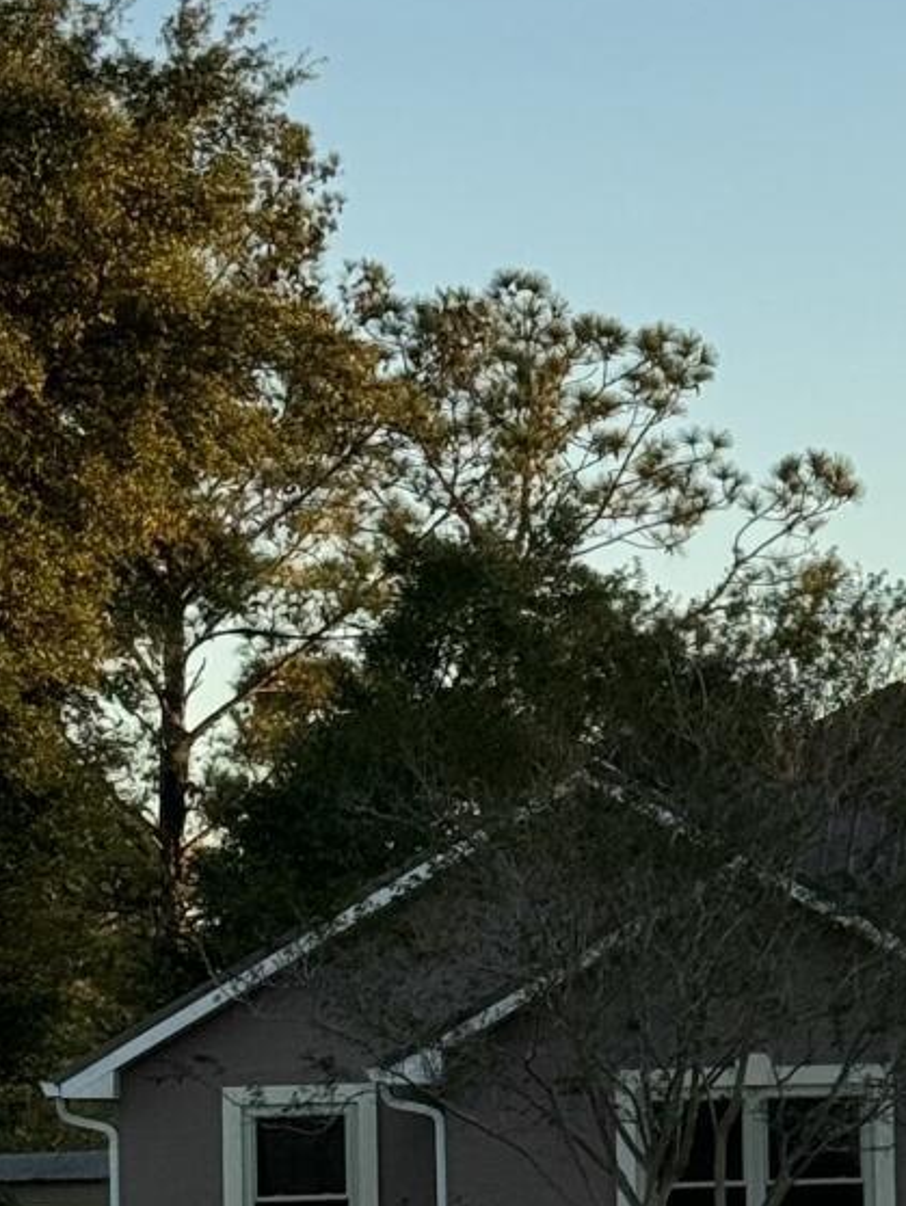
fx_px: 5998
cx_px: 1516
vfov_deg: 11.5
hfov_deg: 8.4
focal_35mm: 172
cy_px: 849
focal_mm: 6.76
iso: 64
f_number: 1.78
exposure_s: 1/1312
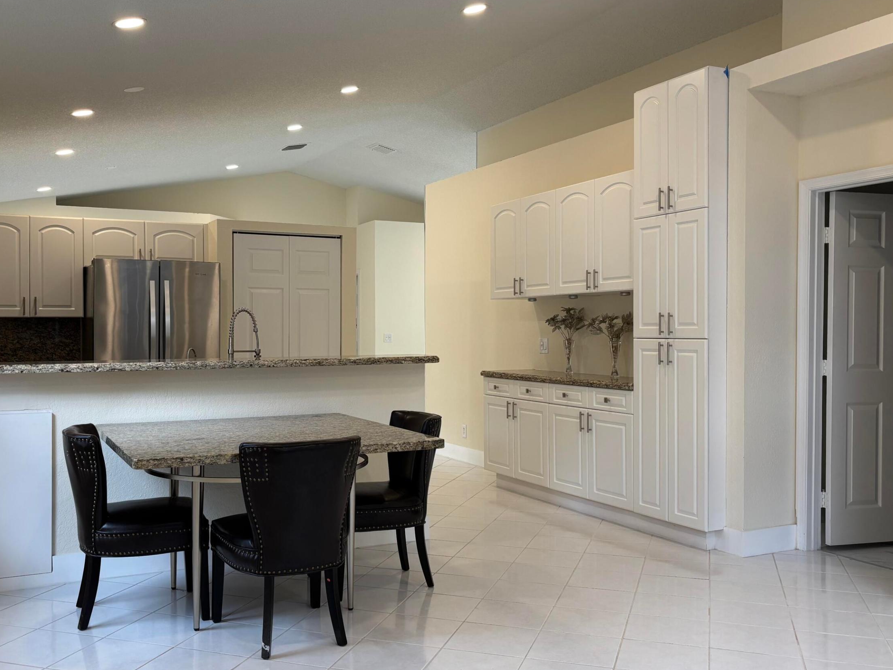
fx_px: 877
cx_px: 405
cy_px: 341
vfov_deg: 41.8
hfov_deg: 53.9
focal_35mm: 34
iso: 80
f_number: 1.6
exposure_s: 1/120
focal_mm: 5.96
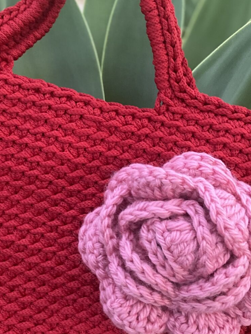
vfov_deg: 28.9
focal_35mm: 67
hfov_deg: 21.8
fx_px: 648
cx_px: 83
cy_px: 149
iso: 500
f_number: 1.8
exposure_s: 1/52
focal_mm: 4.25
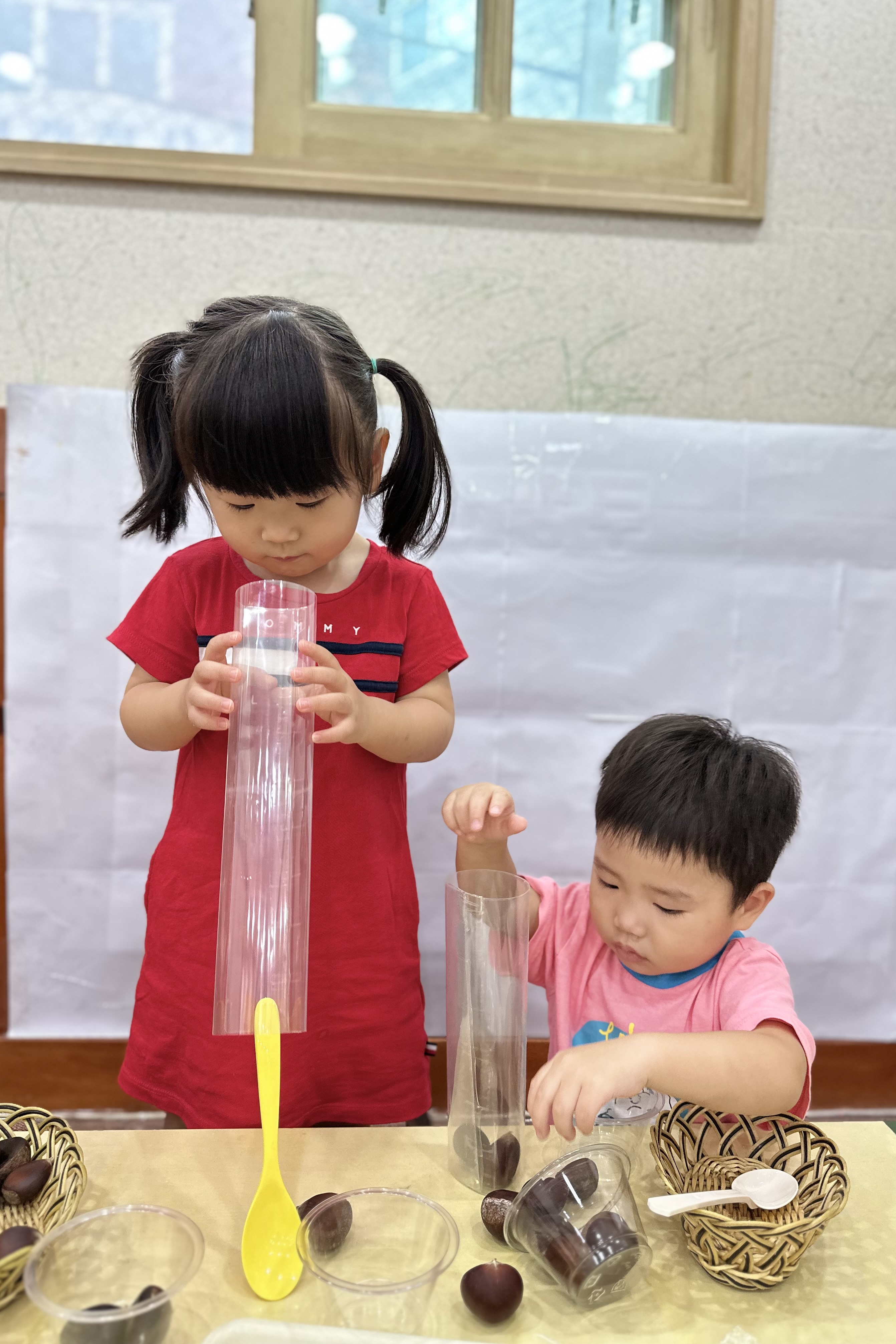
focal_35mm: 25
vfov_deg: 71.5
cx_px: 462
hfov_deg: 51.3
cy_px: 672
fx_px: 933
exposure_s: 1/60
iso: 125
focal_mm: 6.86
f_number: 1.78
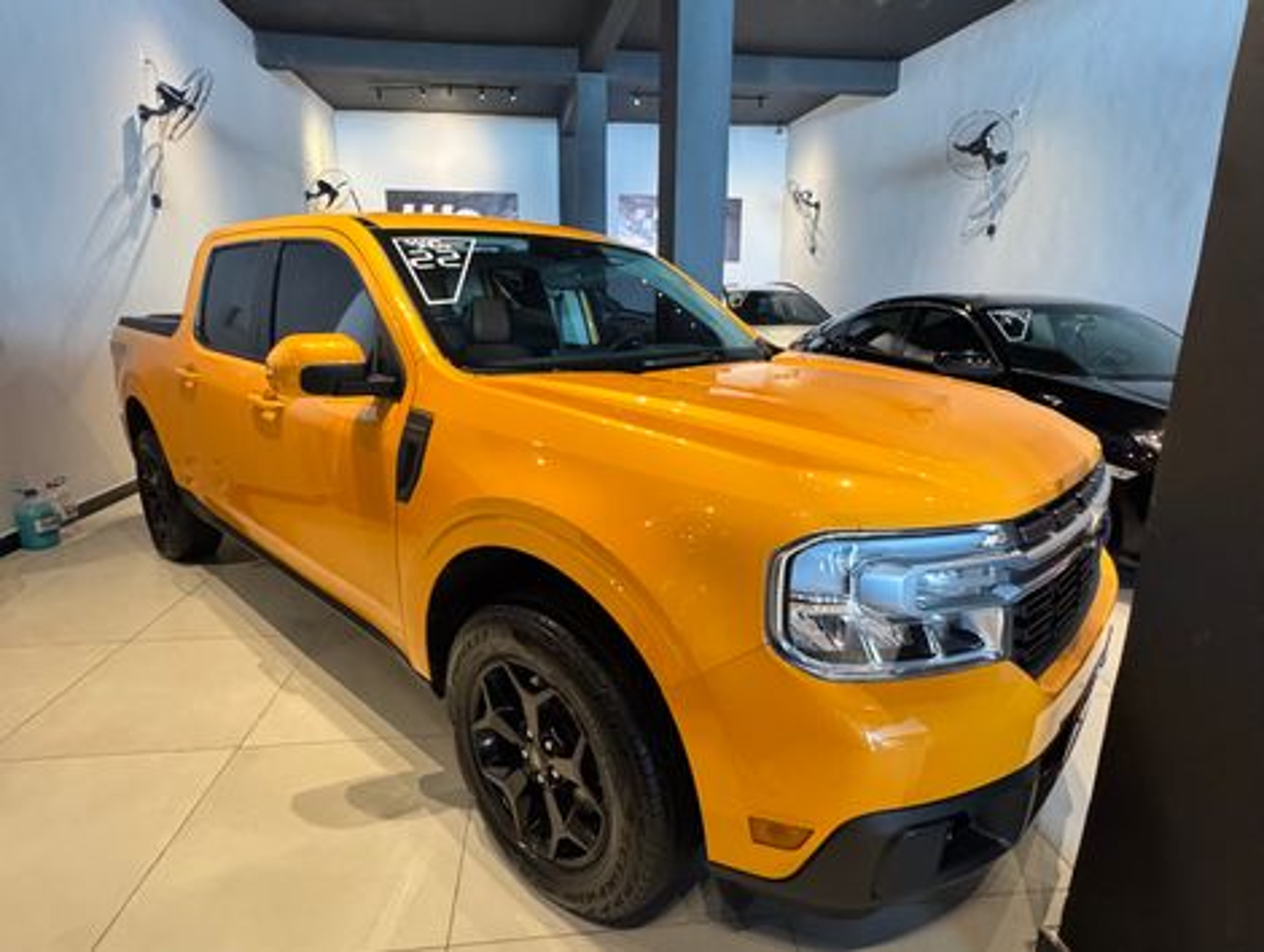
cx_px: 632
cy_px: 476
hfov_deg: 102.0
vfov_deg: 85.8
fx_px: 512
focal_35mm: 14
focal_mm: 2.22
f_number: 2.2
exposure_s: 1/60
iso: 1250
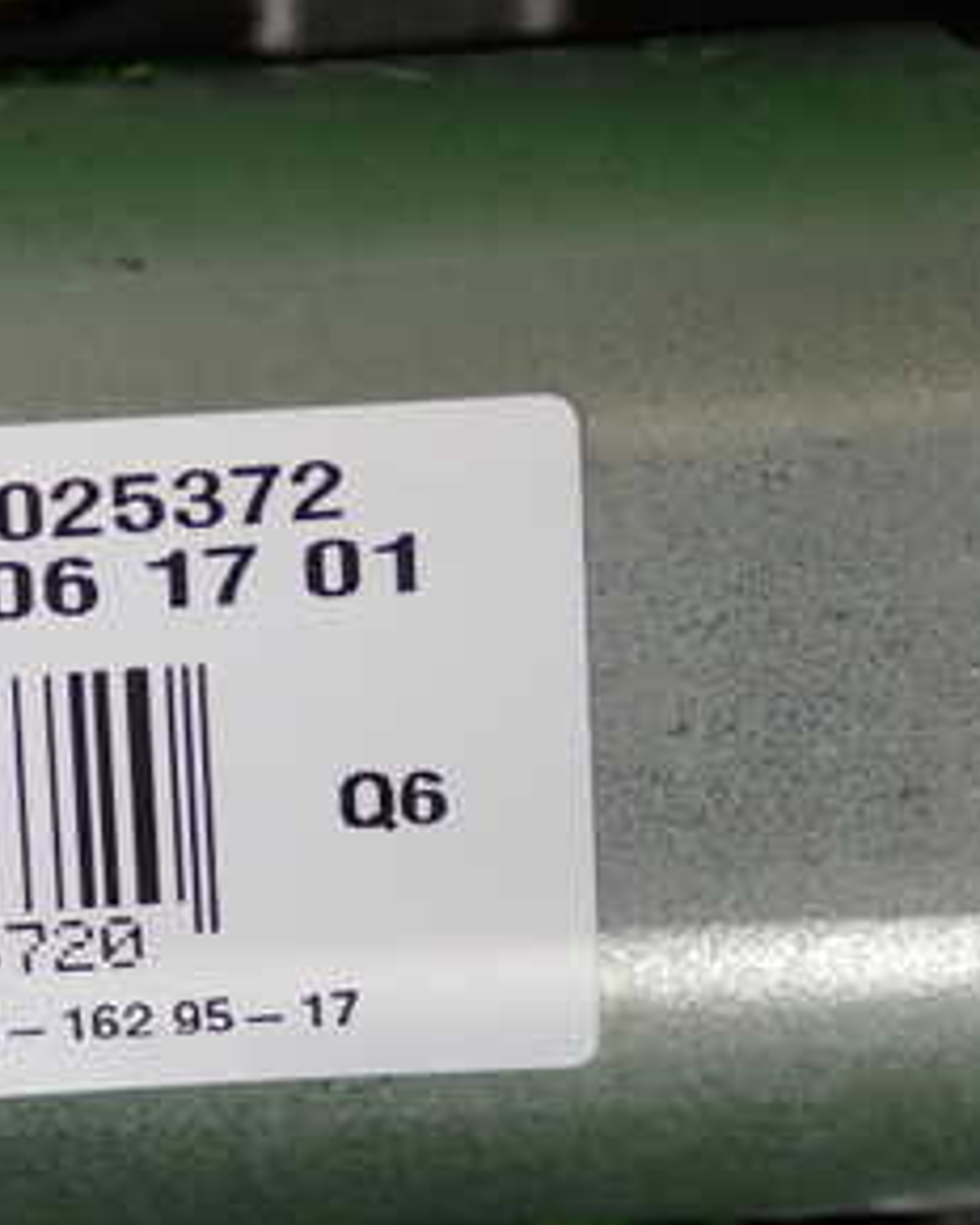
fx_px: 3444
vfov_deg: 20.1
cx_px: 76
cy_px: 803
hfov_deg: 16.0
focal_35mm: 95
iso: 200
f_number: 3.1
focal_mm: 8.4
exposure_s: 1/60
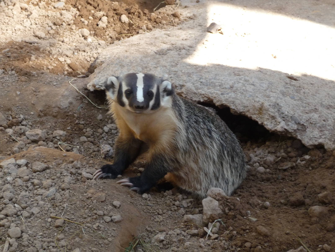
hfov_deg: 19.1
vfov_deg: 14.4
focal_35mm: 103
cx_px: 168
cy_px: 126
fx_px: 997
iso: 200
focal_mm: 17.5
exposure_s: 1/125
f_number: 4.7
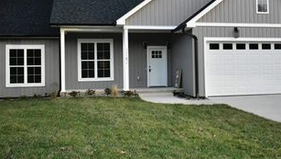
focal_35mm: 46
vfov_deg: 25.9
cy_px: 61
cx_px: 173
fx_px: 343
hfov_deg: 44.3
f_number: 3.5
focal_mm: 18
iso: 2500
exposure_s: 1/1250
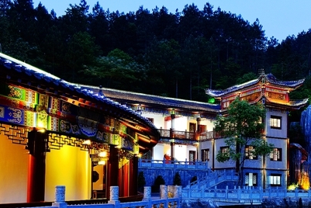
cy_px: 170
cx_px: 182
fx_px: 372
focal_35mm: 43
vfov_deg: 30.4
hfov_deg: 45.2
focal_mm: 24
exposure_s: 10
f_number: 6.3
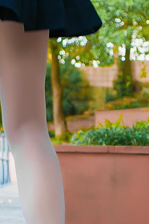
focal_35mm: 139
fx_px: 863
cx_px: 14
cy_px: -158
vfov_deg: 13.5
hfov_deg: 9.8
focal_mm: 28
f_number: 3.5
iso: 320
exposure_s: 1/320
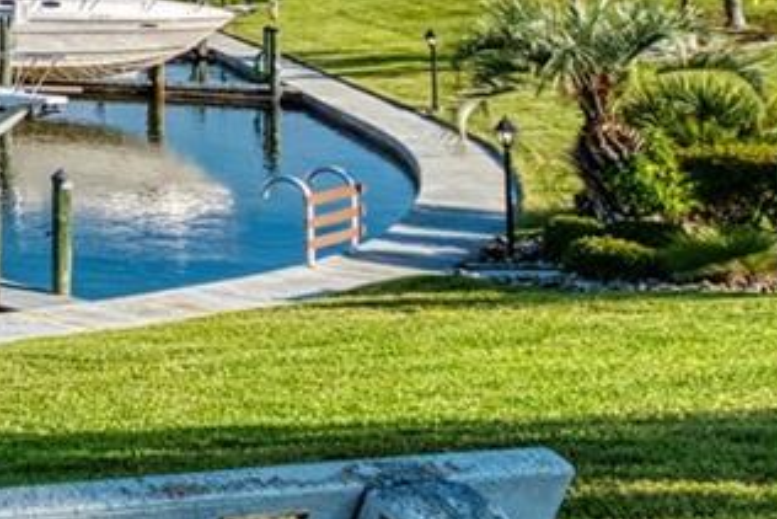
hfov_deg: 16.8
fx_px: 1749
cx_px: -878
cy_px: -150
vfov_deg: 16.0
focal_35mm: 81
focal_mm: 16
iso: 160
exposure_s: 1/3200
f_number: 7.1
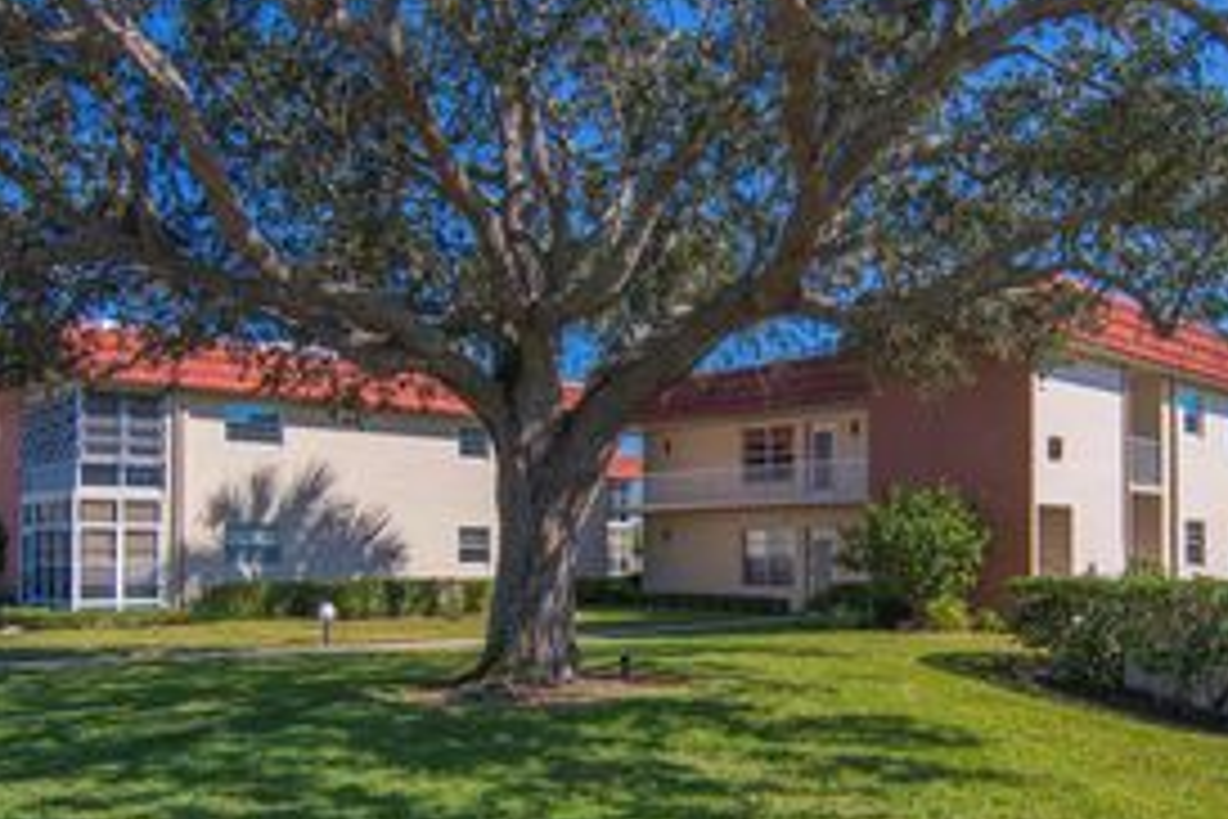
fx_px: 1501
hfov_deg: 44.3
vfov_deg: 30.3
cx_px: 738
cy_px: 533
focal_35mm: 44
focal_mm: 16
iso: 320
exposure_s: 1/1000
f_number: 8
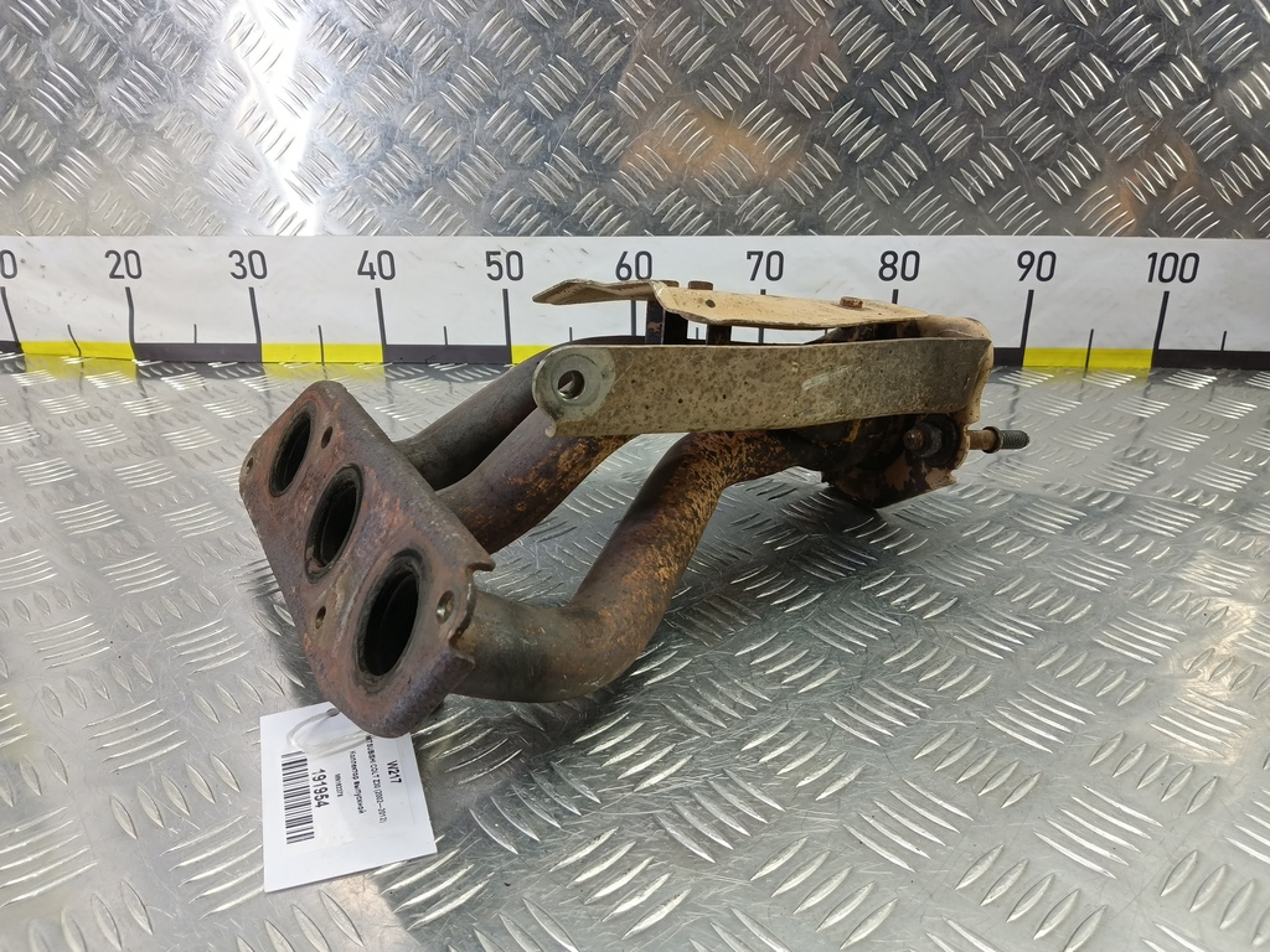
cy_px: 476
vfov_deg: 58.9
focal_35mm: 23
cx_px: 635
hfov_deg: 73.9
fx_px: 844
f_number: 1.6
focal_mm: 4.11
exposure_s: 1/50
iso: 180
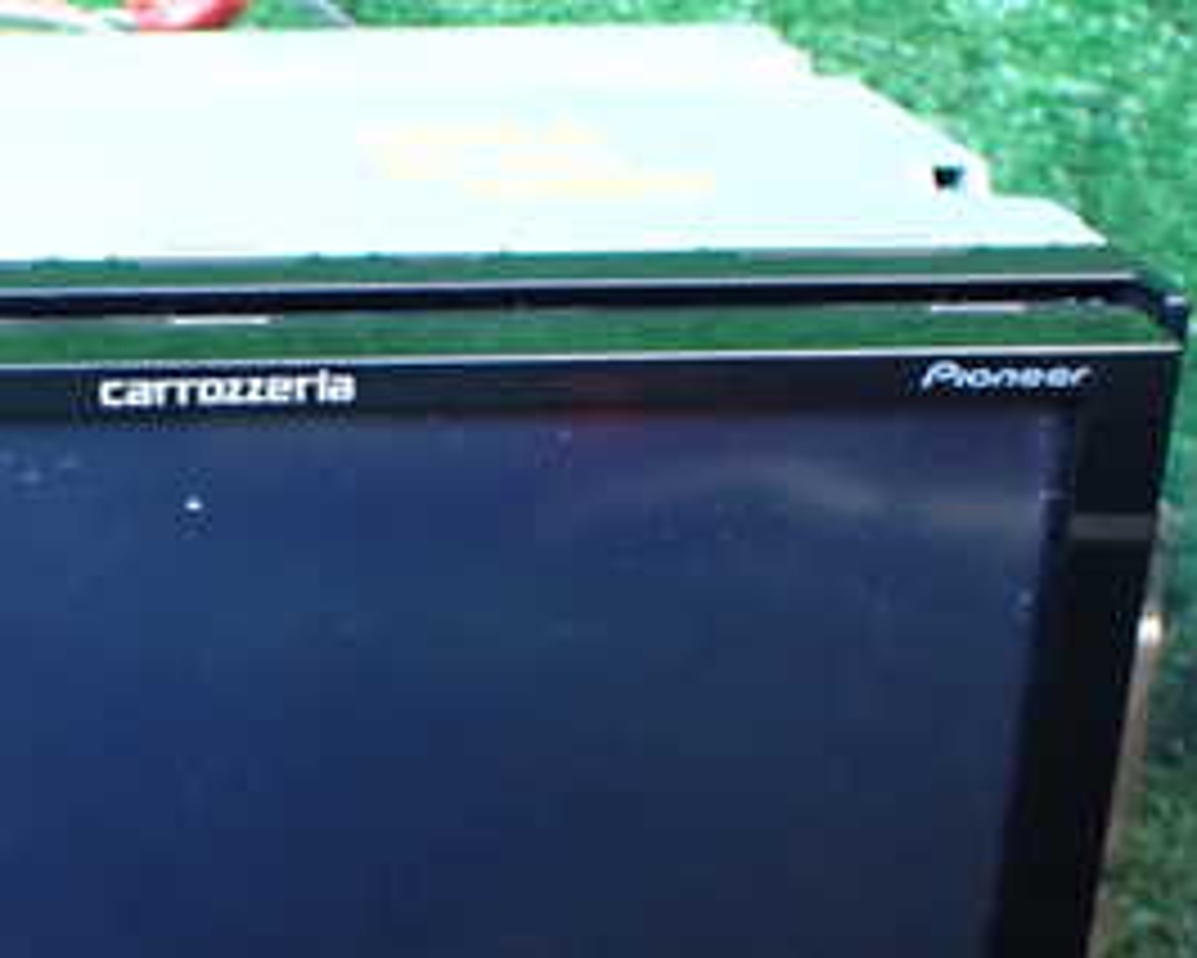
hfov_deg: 27.9
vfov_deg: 23.0
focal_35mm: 66
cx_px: 194
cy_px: 652
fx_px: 2339
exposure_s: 1/50
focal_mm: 5.4
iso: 800
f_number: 2.3
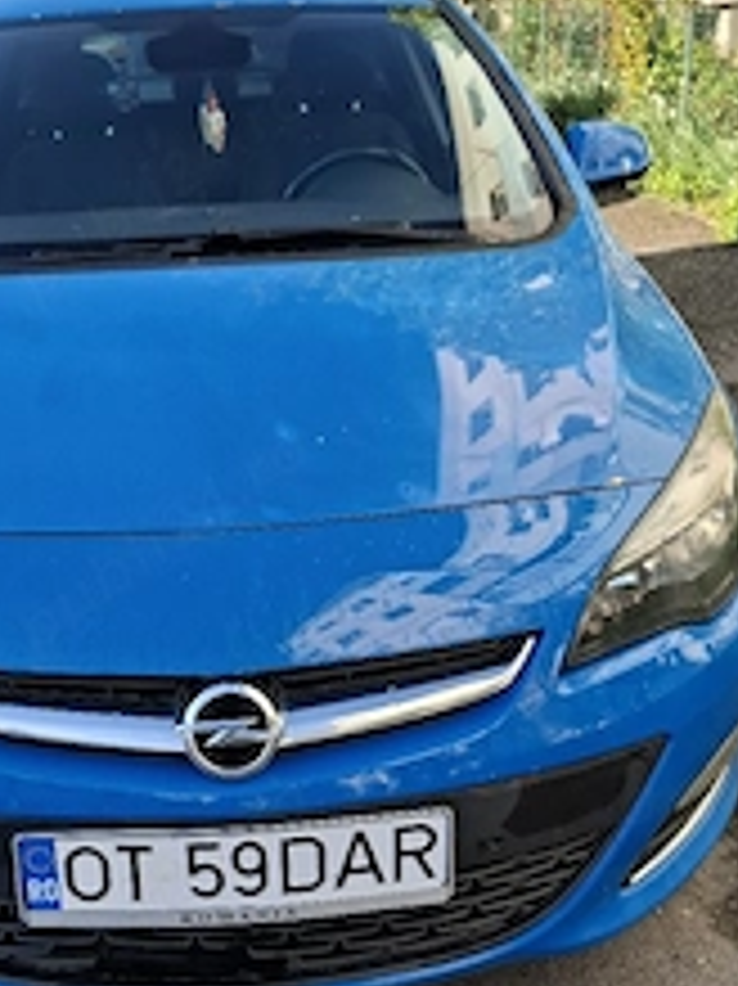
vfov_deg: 44.6
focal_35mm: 42
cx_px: 252
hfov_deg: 34.0
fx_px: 1195
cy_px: 594
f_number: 1.8
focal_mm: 5.54
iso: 50
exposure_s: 1/625
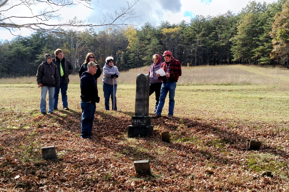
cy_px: 96
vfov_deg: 40.0
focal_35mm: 33
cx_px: 144
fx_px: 265
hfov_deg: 57.2
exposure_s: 1/698
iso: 25
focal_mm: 3.3
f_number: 2.4
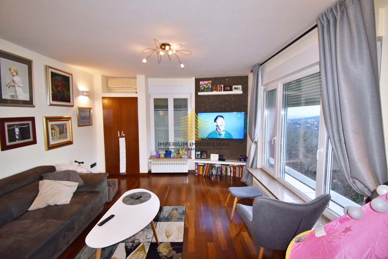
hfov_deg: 100.4
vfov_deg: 77.3
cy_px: 130
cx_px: 194
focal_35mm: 15
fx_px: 162
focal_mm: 10
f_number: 4.5
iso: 450
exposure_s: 1/60
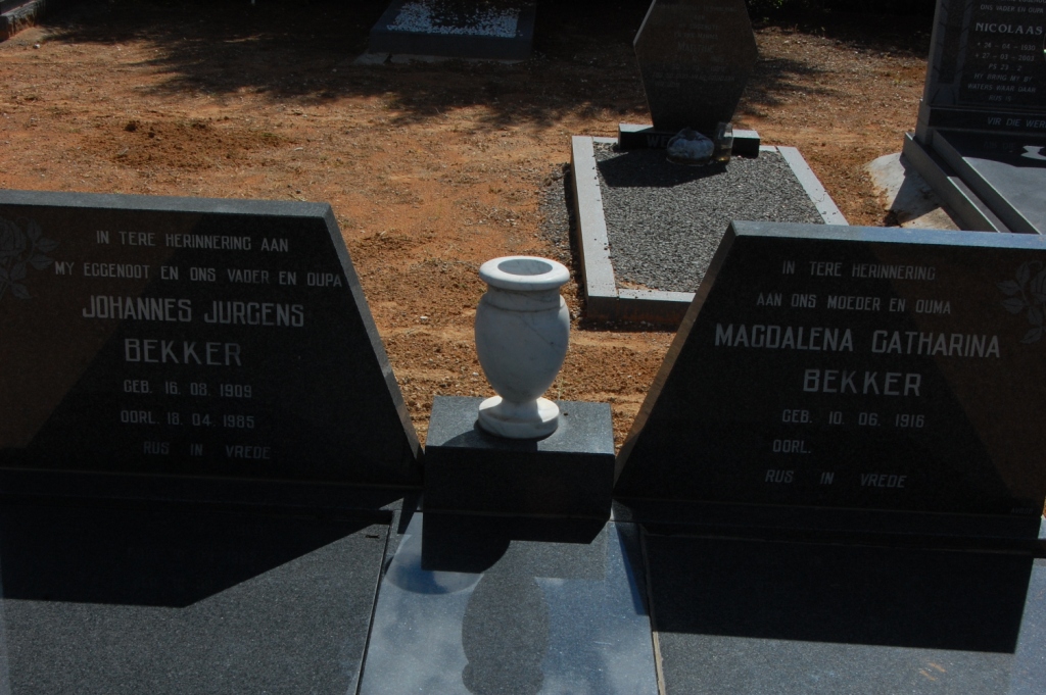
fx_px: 1524
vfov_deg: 25.7
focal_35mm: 52
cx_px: 523
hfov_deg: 37.9
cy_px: 348
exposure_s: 1/320
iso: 400
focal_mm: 35
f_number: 18
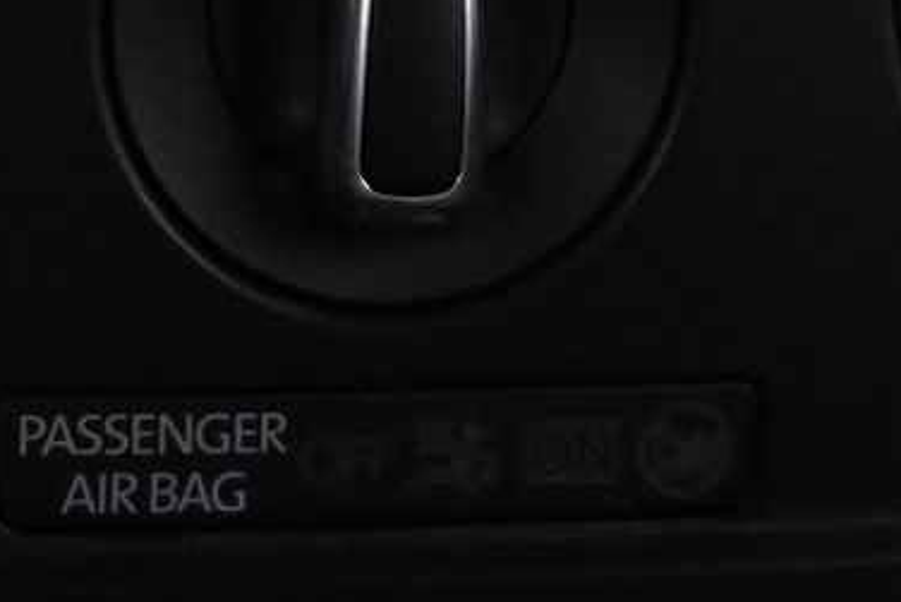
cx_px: 398
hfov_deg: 6.4
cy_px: -182
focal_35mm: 323
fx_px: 8087
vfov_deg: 4.2
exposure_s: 1/80
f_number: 7.1
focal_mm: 50
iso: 7200
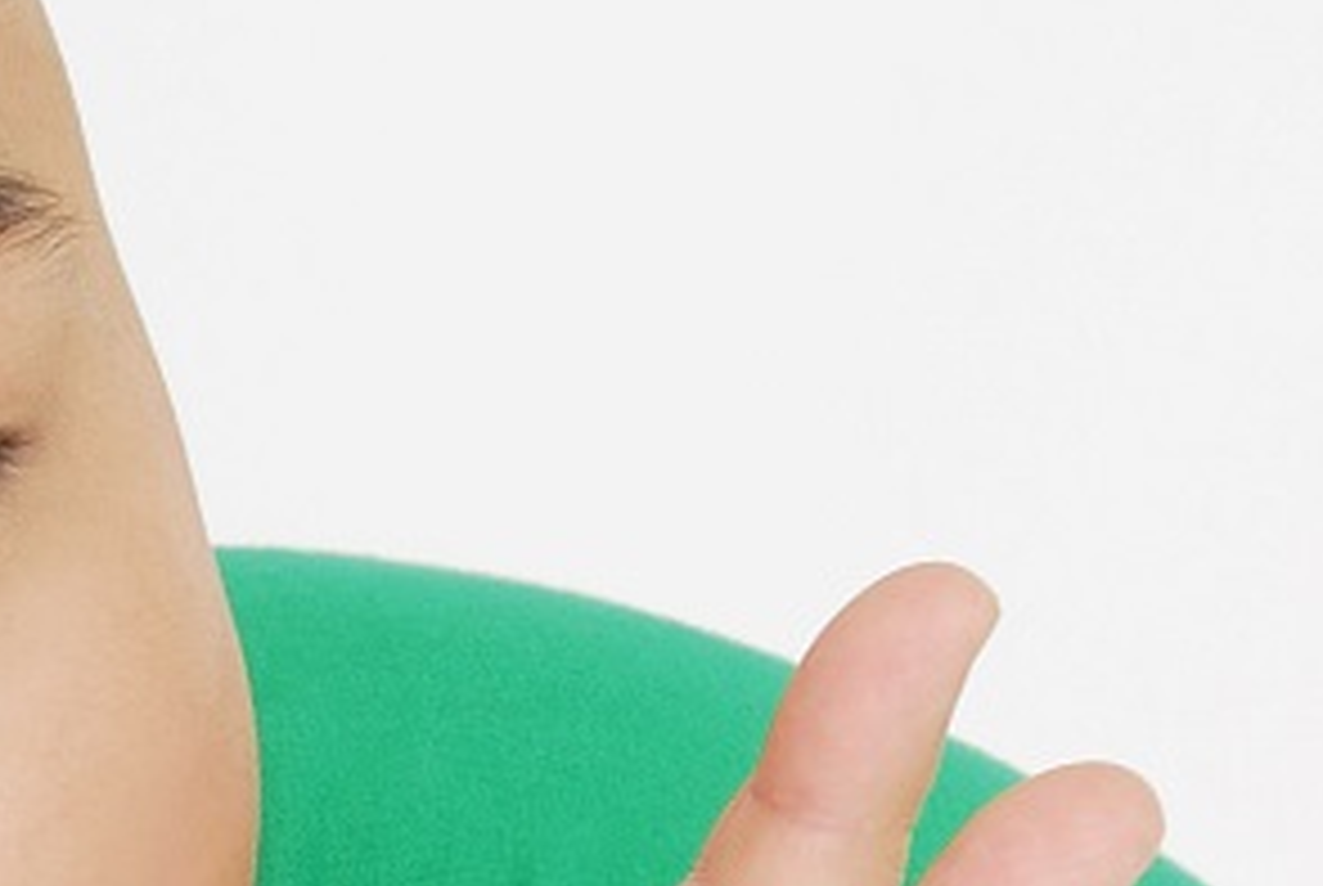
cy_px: 1790
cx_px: -2637
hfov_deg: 6.5
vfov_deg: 4.7
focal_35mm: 286
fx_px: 10537
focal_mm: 29
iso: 100
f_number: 9
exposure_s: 1/125
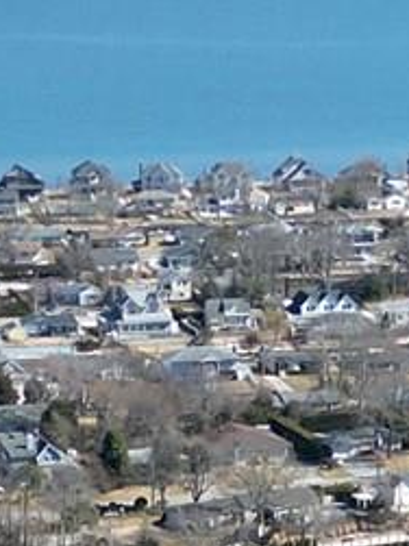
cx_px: 198
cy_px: 903
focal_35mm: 196
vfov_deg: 9.7
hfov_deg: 7.6
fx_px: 3090
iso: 100
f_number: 1.7
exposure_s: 1/2000
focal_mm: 6.72
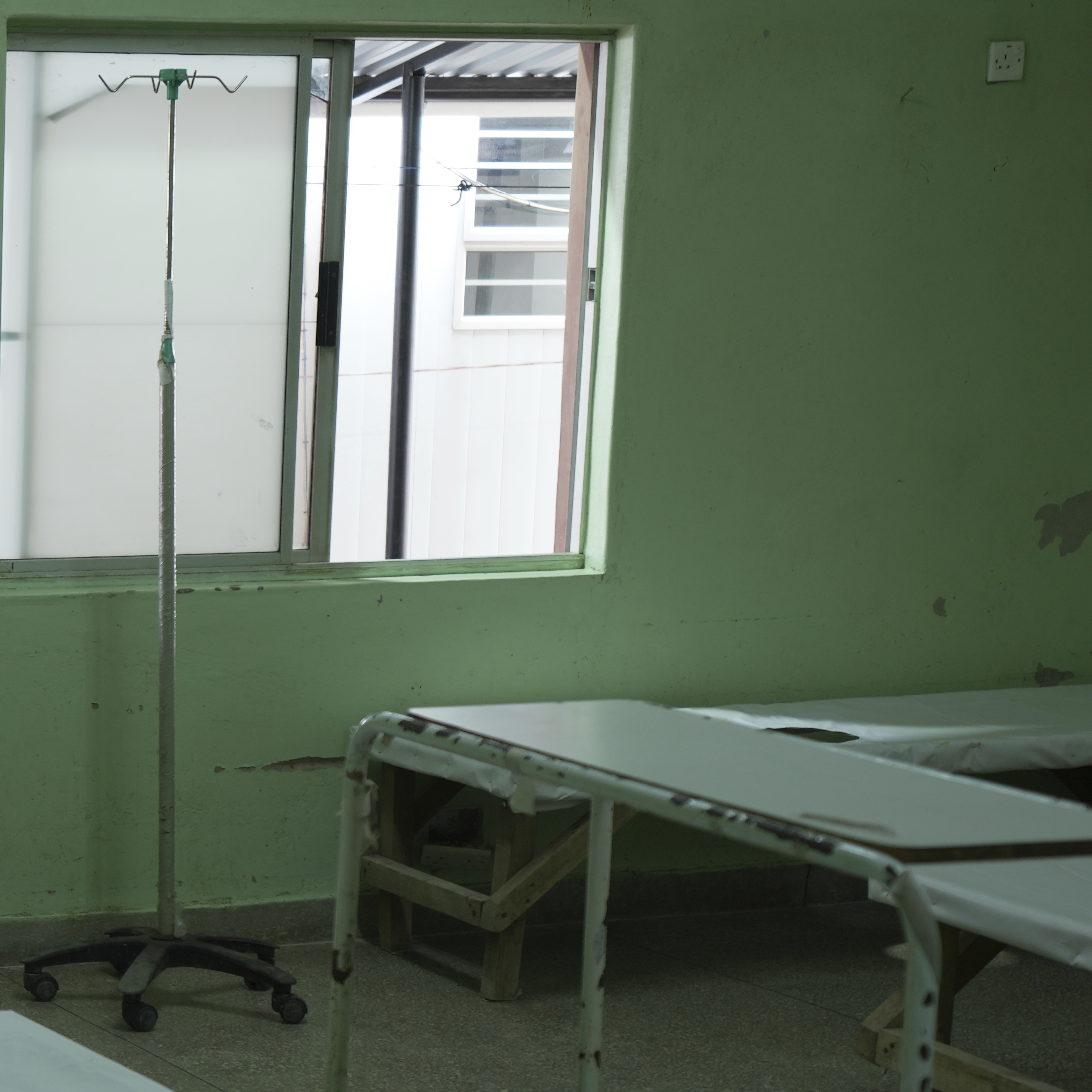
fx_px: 3212
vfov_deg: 19.1
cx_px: -305
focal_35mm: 90
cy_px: 849
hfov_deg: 18.1
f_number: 2.8
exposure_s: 1/40
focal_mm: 35
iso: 160
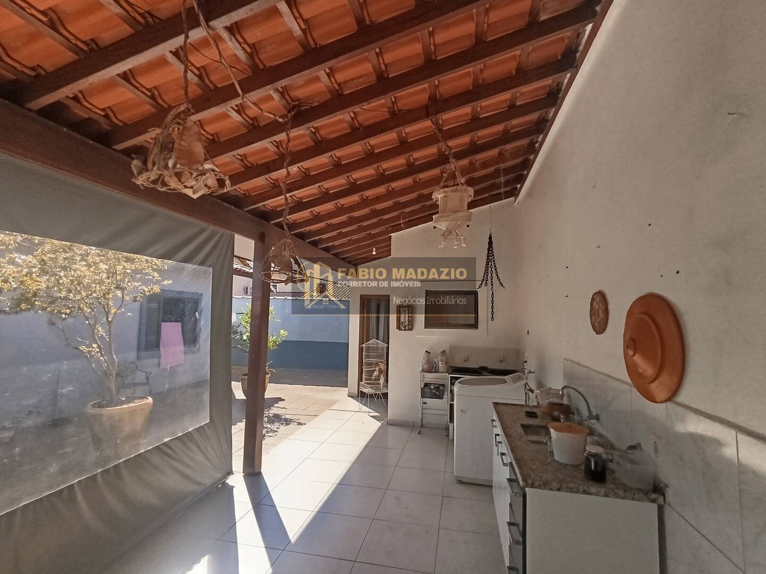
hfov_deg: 94.5
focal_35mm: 16
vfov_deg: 78.1
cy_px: 287
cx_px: 383
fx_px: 354
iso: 50
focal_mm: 1.65
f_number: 2.2
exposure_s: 1/208
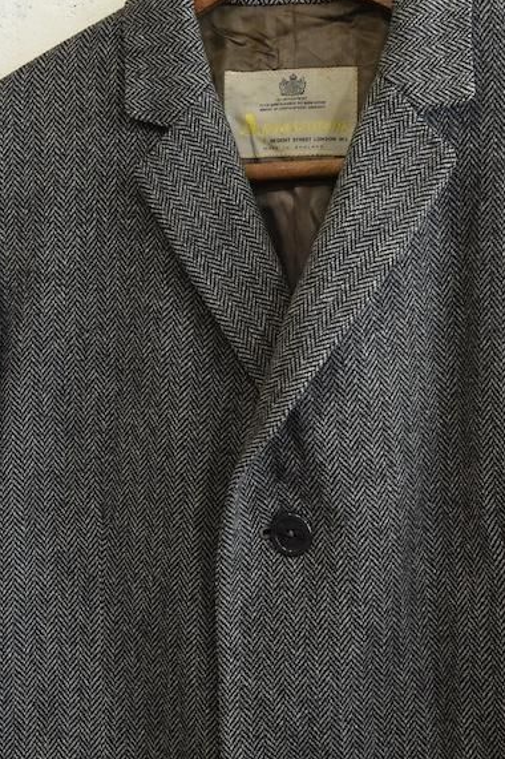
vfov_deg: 34.5
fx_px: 1222
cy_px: 347
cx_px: 260
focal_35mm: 58
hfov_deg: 23.4
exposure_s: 1/80
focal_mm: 44
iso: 2000
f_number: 5.6
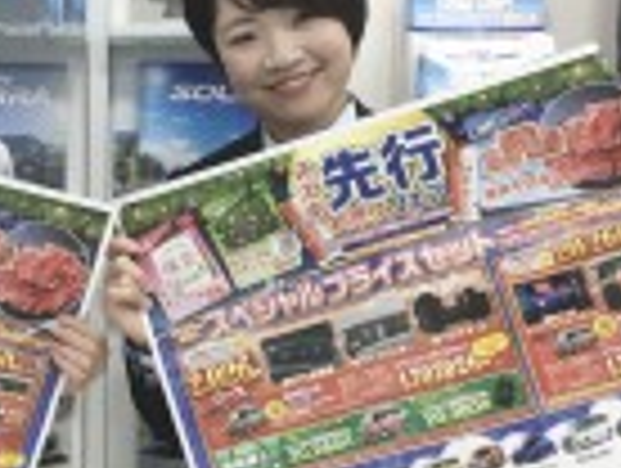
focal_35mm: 79
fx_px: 1420
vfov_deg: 18.7
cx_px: 54
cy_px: 176
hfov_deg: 23.9
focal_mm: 3.3
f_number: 2.4
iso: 32
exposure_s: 1/40
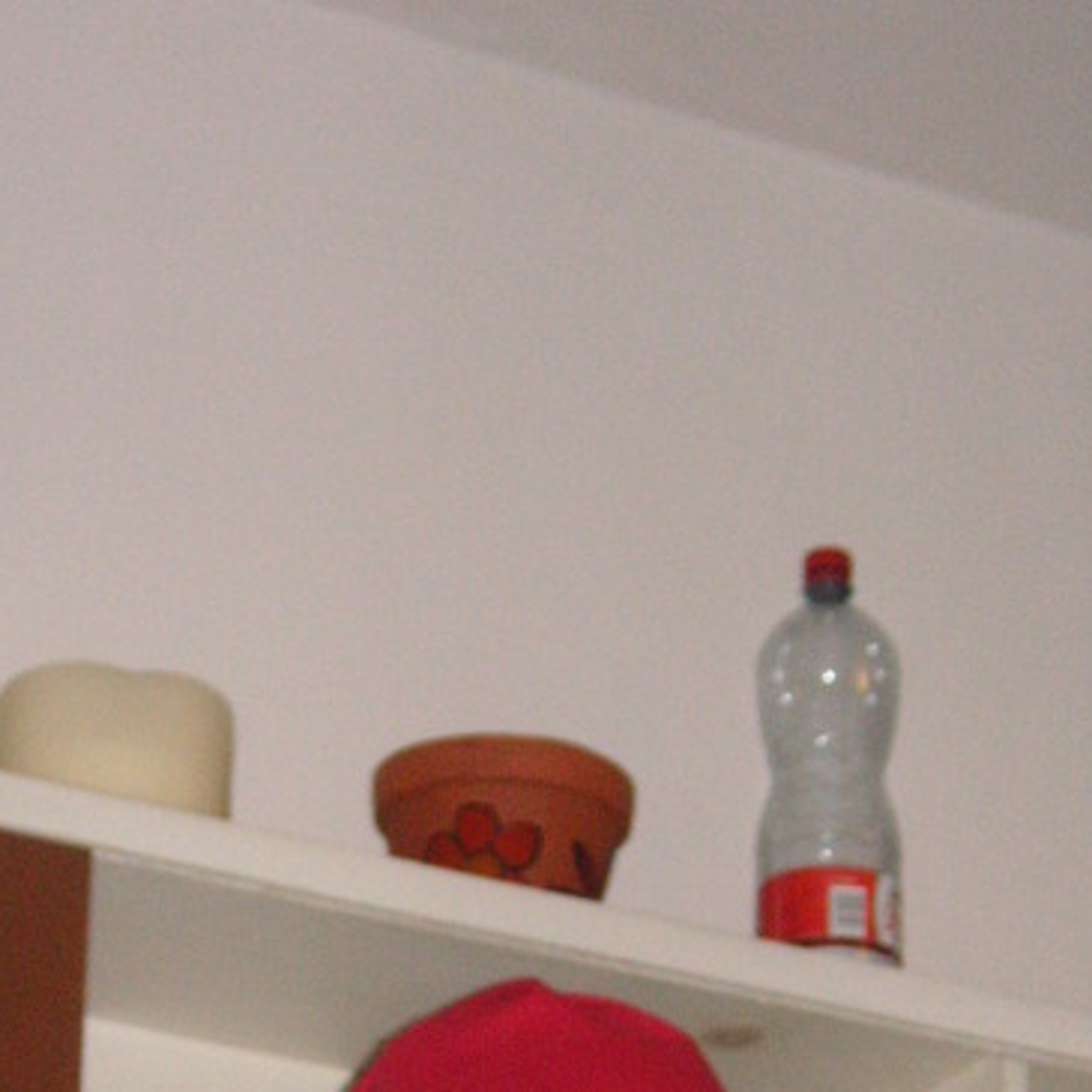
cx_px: 464
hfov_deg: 13.6
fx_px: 4568
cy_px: 1056
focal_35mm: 128
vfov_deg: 13.5
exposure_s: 1/60
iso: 160
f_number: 4
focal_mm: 11
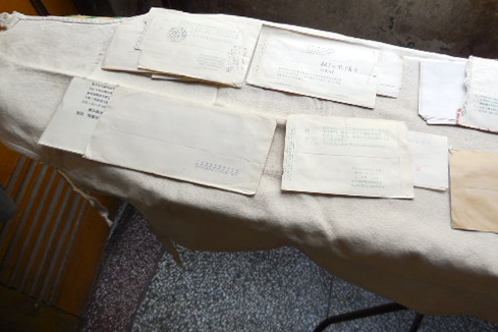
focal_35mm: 34
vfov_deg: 38.8
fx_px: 470
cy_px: 148
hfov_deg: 55.0
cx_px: 320
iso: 125
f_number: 3.1
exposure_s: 1/60
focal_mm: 4.5
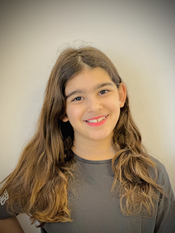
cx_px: 88
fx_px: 519
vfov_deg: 25.3
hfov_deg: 19.1
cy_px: 116
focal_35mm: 77
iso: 320
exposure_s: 1/33
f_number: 2.8
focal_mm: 9
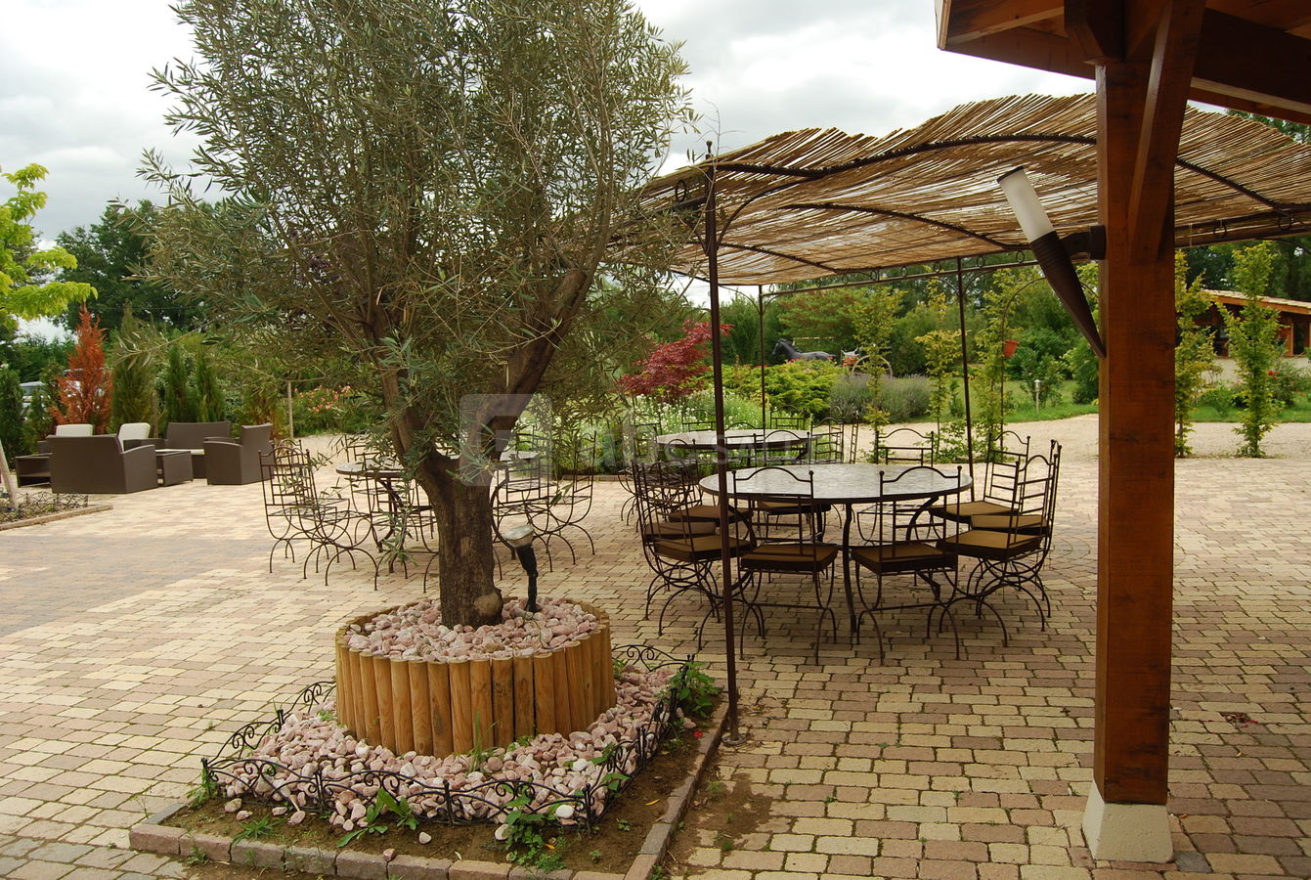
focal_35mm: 27
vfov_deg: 48.1
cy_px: 440
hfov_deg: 67.3
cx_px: 656
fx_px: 985
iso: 100
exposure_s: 1/200
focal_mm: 18
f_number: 5
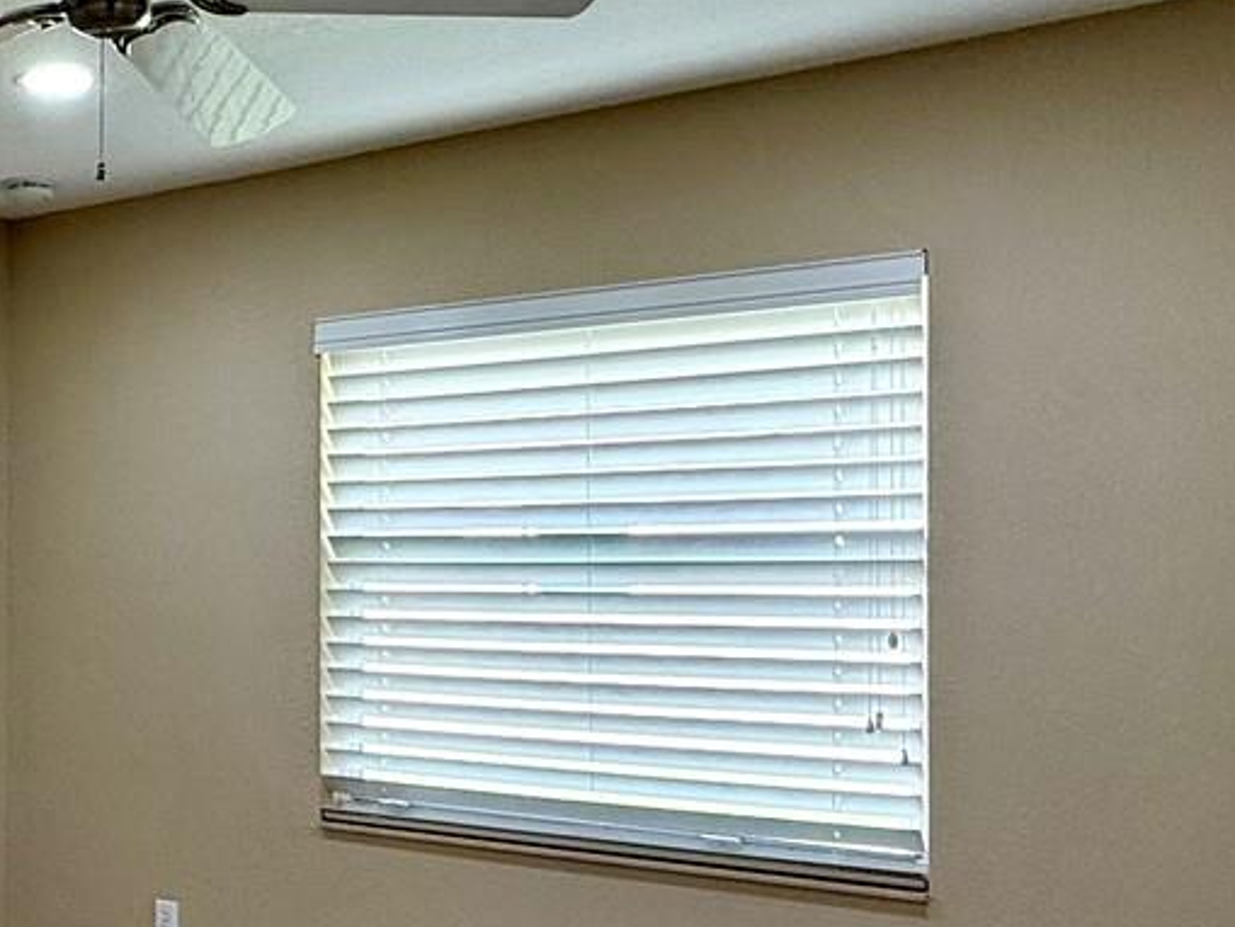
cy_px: 539
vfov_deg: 32.8
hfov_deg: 38.2
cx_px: -2
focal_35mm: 44
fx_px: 1570
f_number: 2.2
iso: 125
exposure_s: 1/120
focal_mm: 2.22
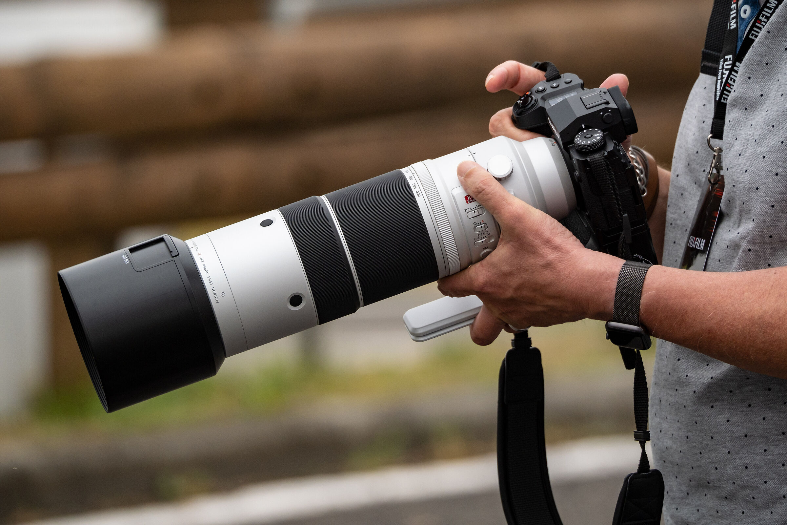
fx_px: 9662
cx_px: 394
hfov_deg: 4.7
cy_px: 262
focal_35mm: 442
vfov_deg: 3.1
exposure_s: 1/2900
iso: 3200
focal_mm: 294.5
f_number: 6.4
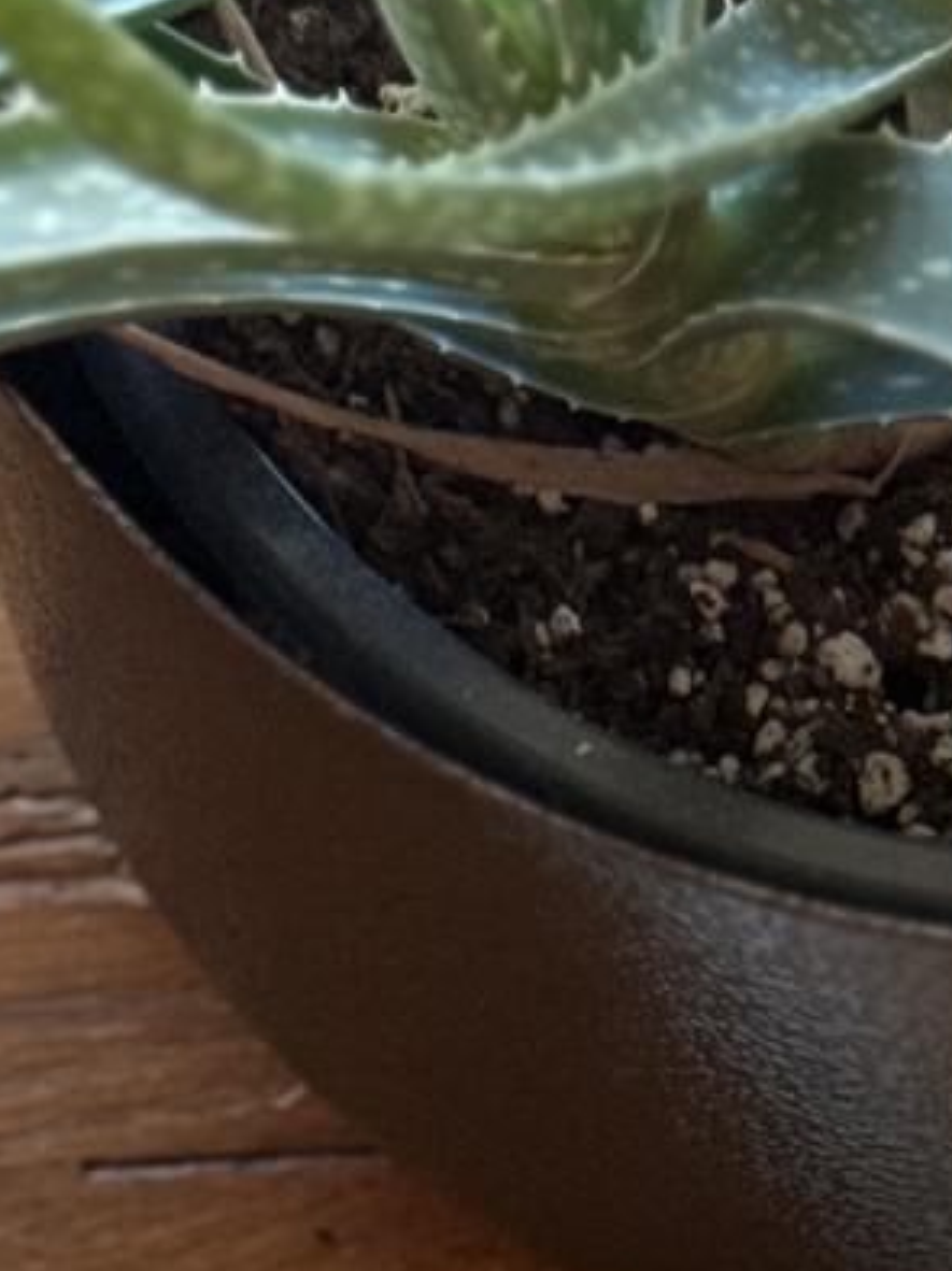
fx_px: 7158
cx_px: 407
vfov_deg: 9.8
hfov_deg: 7.6
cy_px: 2023
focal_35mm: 195
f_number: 1.78
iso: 200
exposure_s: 1/60
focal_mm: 6.76
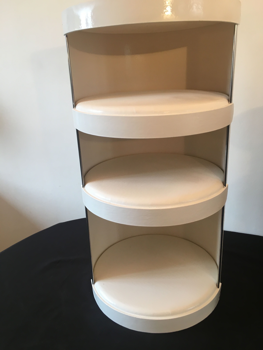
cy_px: 175
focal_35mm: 29
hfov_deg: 48.2
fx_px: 294
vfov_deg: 61.7
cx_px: 132
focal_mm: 4.15
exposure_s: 1/33
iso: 80
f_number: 2.2
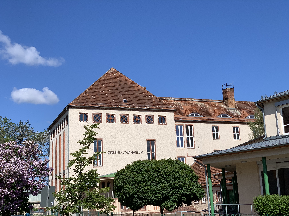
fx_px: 434
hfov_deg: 36.8
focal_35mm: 52
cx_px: 144
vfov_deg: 28.0
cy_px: 108
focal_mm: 6
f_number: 2.4
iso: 16
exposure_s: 1/1597
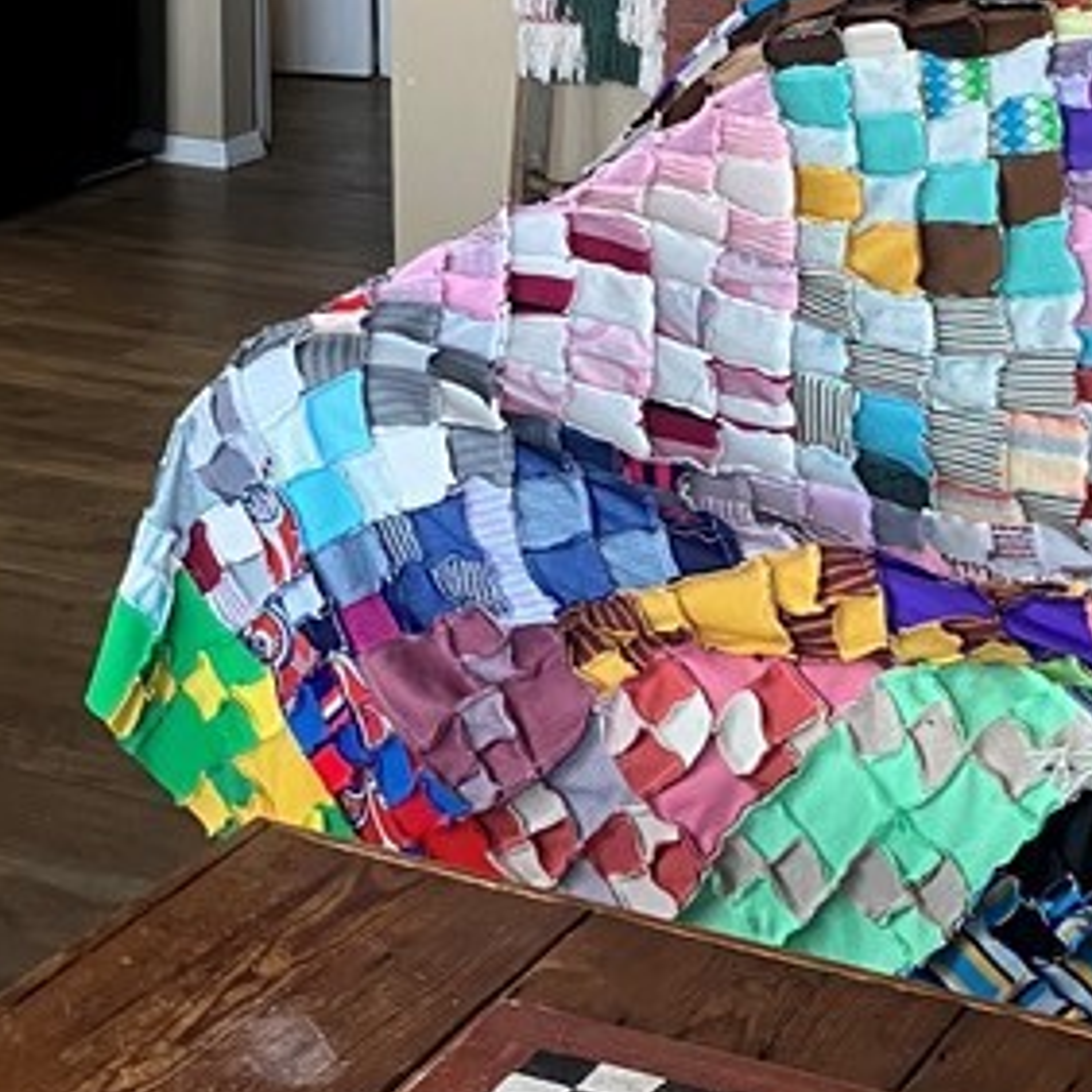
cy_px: -469
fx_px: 3212
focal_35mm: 90
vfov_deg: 17.6
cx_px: 81
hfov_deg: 18.9
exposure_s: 1/60
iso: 64
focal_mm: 3.99
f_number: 1.8
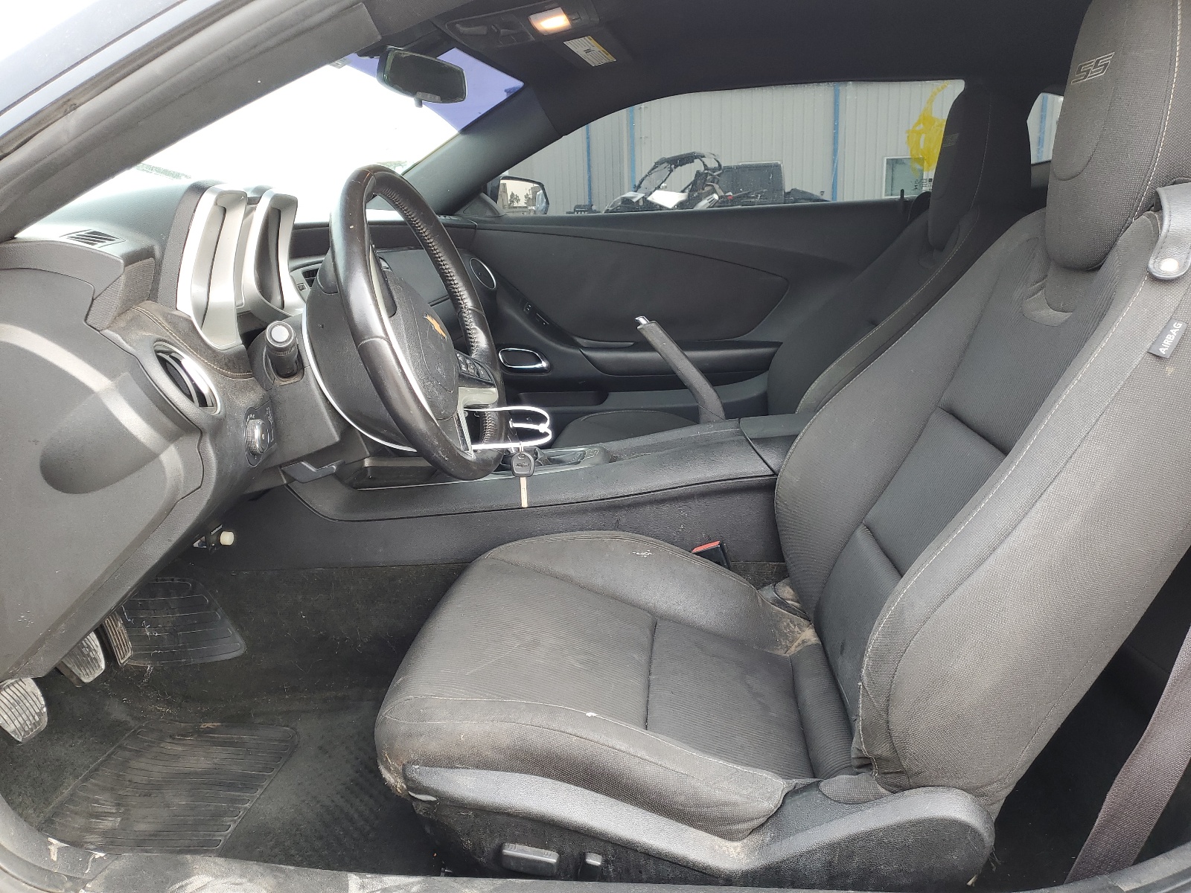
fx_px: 895
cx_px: 596
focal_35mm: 26
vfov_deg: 53.1
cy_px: 446
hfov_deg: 67.3
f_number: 1.5
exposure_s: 1/125
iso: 50
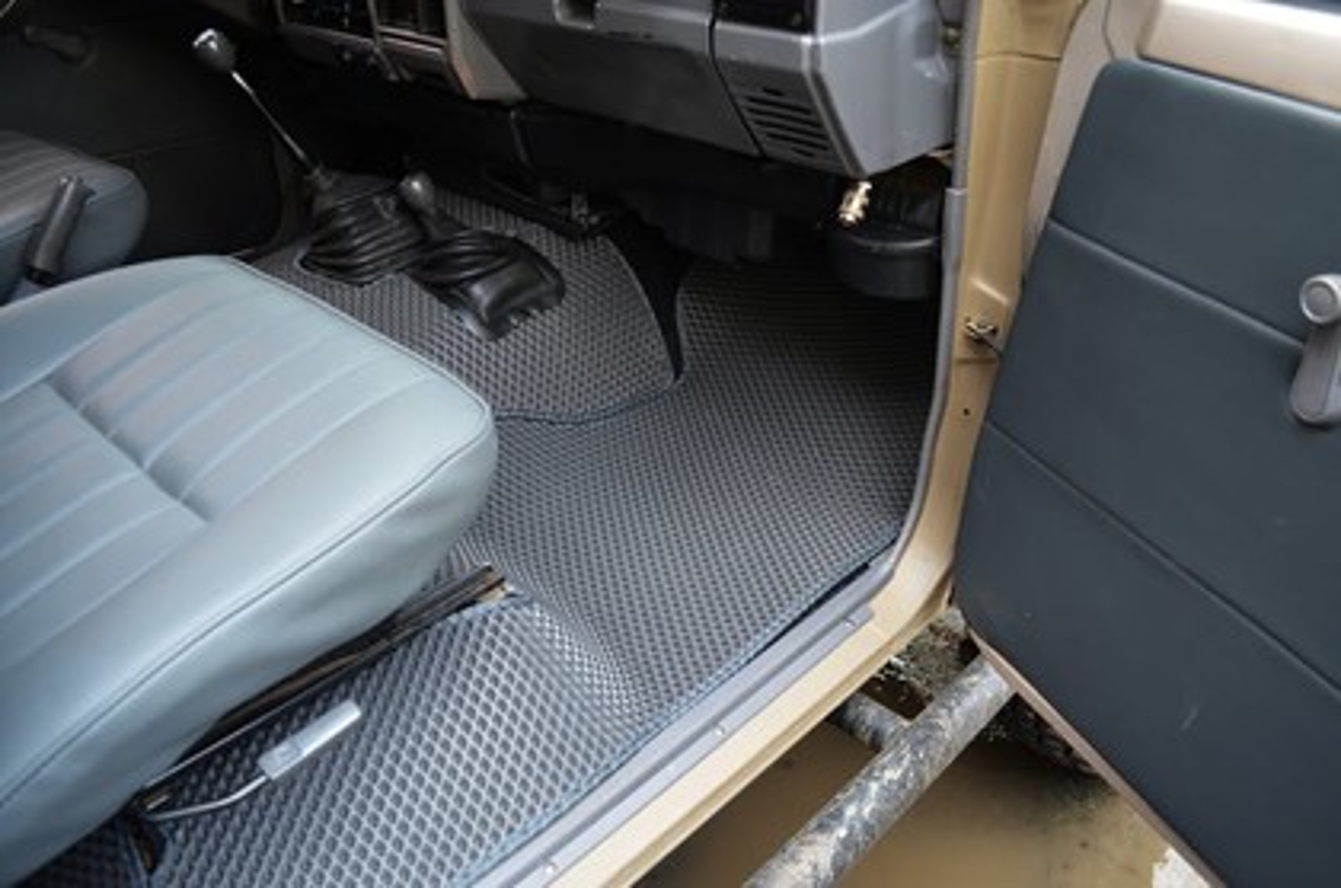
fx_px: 1003
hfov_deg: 67.5
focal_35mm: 27
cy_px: 444
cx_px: 670
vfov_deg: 47.7
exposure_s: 1/60
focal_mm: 18
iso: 450
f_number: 4
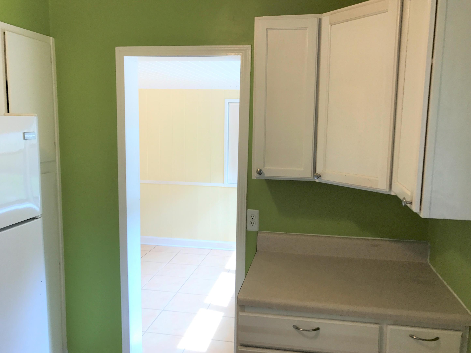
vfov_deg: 48.2
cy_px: 181
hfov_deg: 61.7
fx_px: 395
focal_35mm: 29
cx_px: 242
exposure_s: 1/60
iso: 25
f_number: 1.8
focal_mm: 3.99
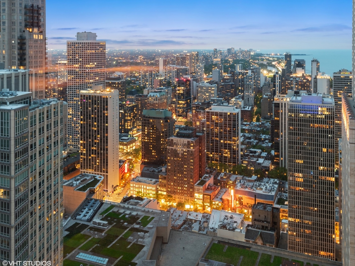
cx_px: 202
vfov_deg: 44.2
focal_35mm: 32
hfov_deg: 56.6
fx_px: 328
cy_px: 133
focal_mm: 29
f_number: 8
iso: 500
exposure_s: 5
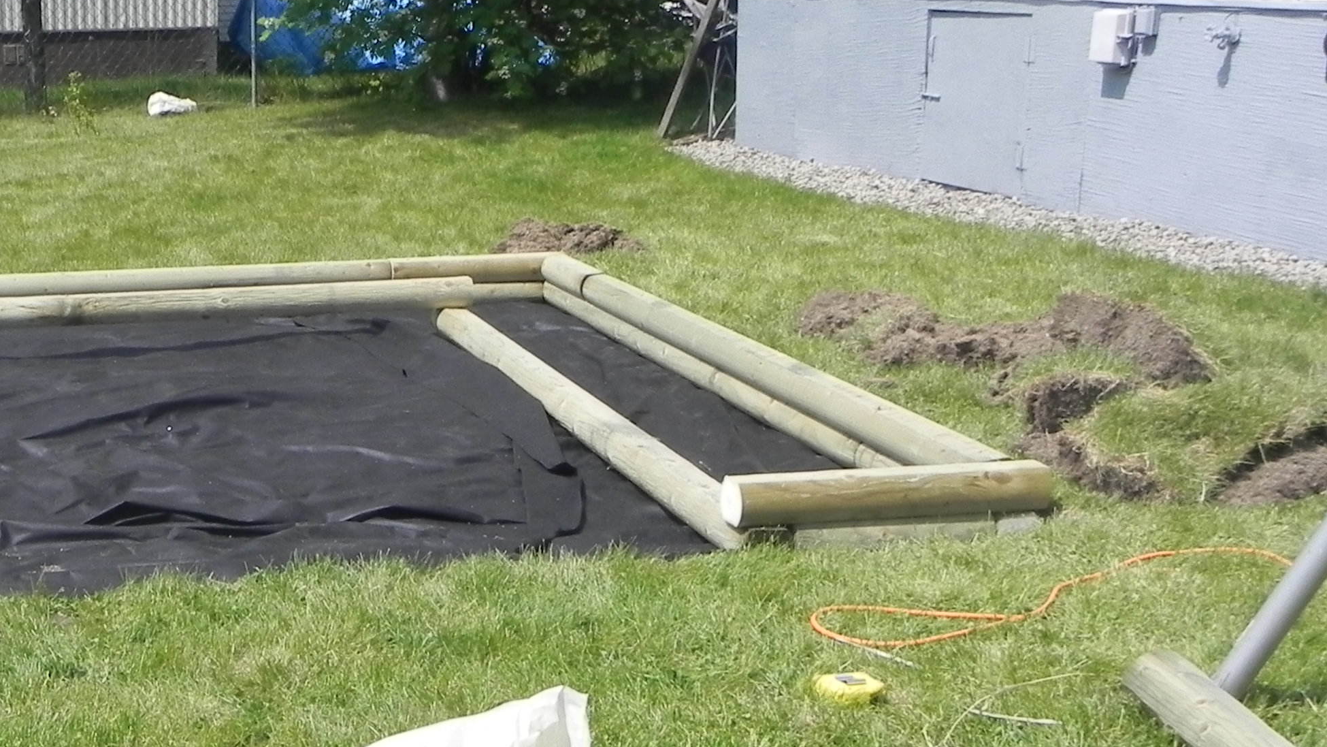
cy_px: 541
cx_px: 239
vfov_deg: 22.5
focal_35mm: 53
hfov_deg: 37.6
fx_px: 1865
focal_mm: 4.6
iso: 160
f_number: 7.1
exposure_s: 1/350
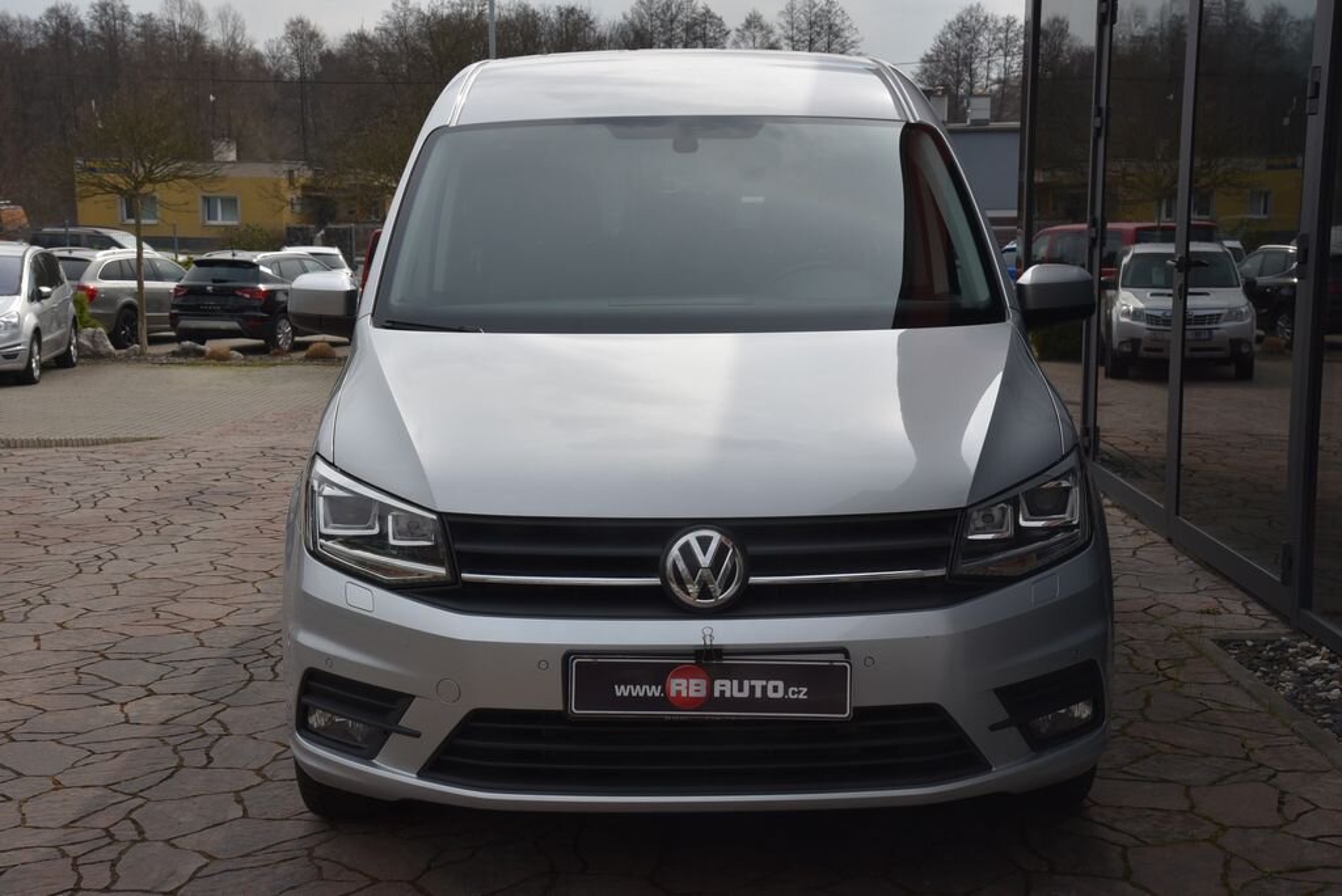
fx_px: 1939
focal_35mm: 52
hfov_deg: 38.2
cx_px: 671
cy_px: 448
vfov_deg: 26.0
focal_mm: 52
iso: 500
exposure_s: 1/500
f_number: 11
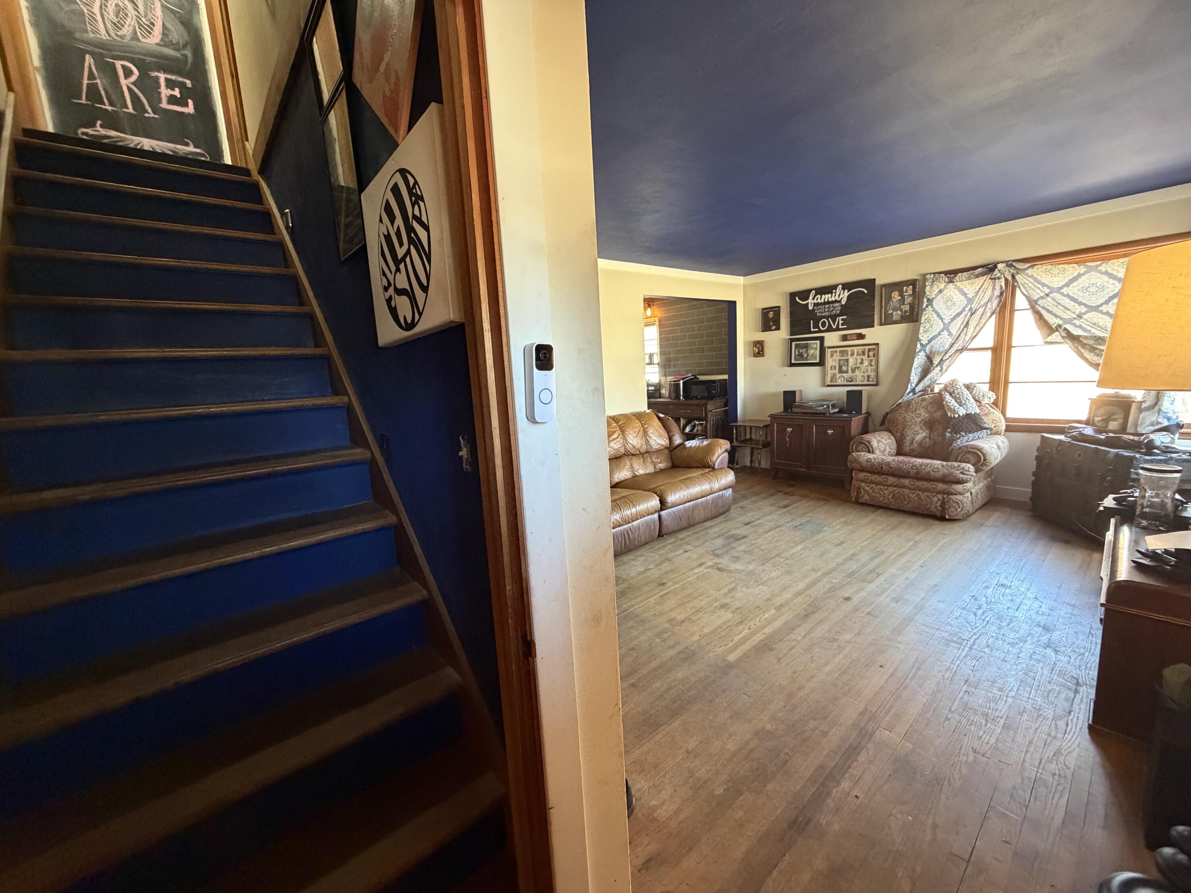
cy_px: 446
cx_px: 596
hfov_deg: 102.1
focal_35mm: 14
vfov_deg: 85.7
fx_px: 482
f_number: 2.2
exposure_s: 1/60
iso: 640
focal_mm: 2.22
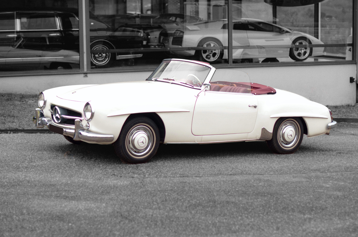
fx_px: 744
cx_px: 179
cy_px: 118
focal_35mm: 75
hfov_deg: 27.0
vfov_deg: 18.1
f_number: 2
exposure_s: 1/8000
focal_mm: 50
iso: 1000
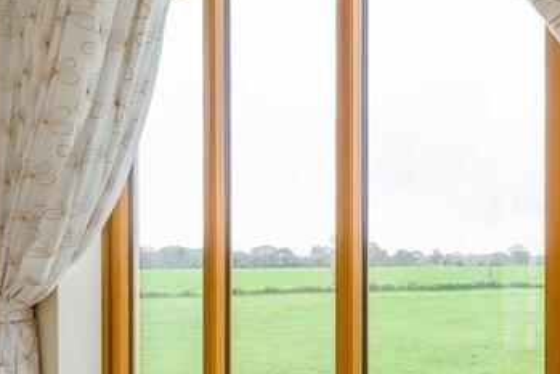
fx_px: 685
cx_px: 420
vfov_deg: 30.4
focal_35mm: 44
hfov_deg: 43.1
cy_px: 230
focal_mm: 10.1
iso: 160
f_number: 7.1
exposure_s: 1/125
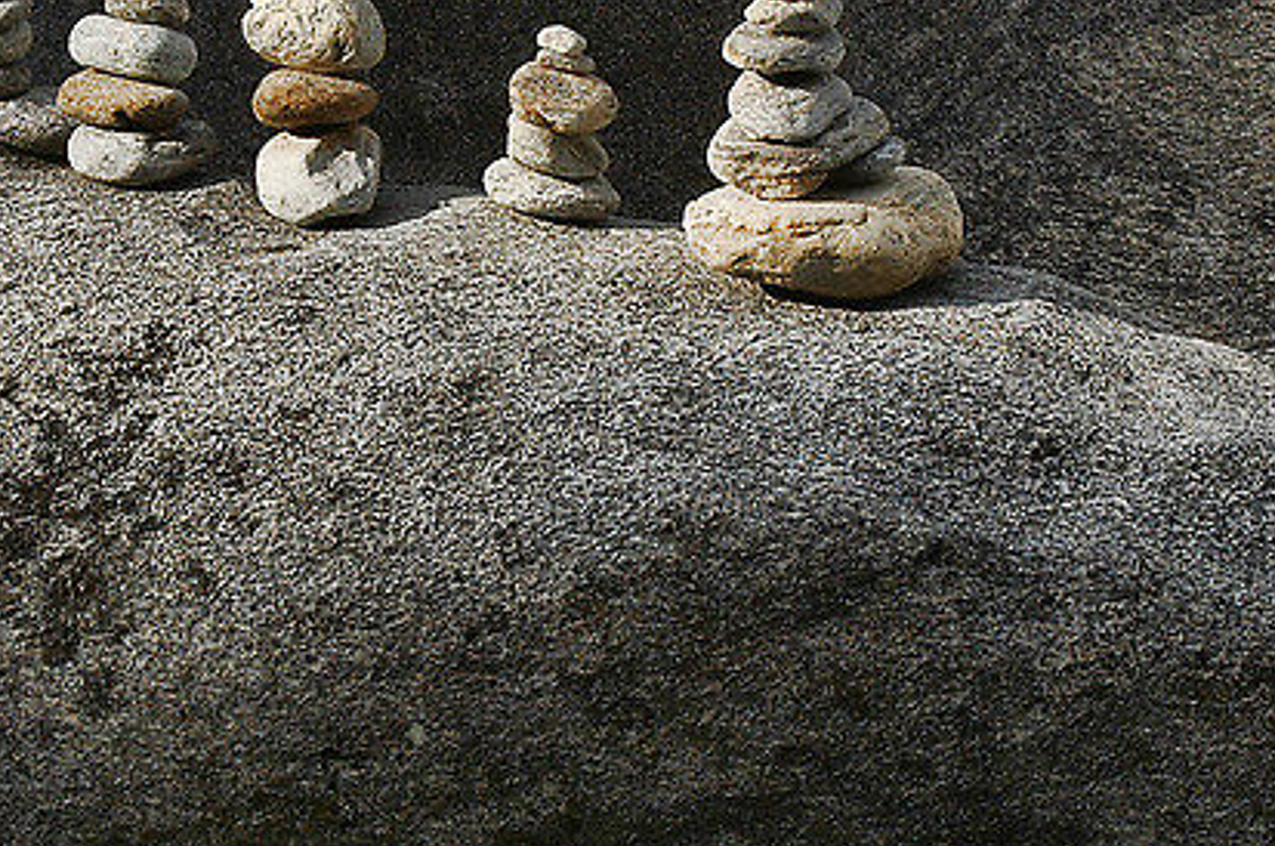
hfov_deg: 13.5
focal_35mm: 152
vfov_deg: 9.0
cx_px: 367
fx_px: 5391
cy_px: 215
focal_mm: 35
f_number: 13
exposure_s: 1/200
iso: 200
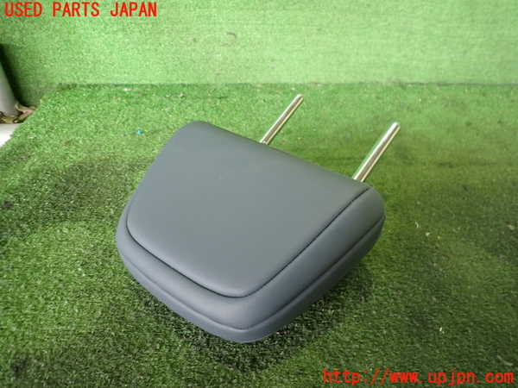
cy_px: 194
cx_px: 259
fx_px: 374
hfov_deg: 69.4
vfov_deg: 54.9
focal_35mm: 25
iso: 250
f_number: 2
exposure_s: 1/30
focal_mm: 4.5
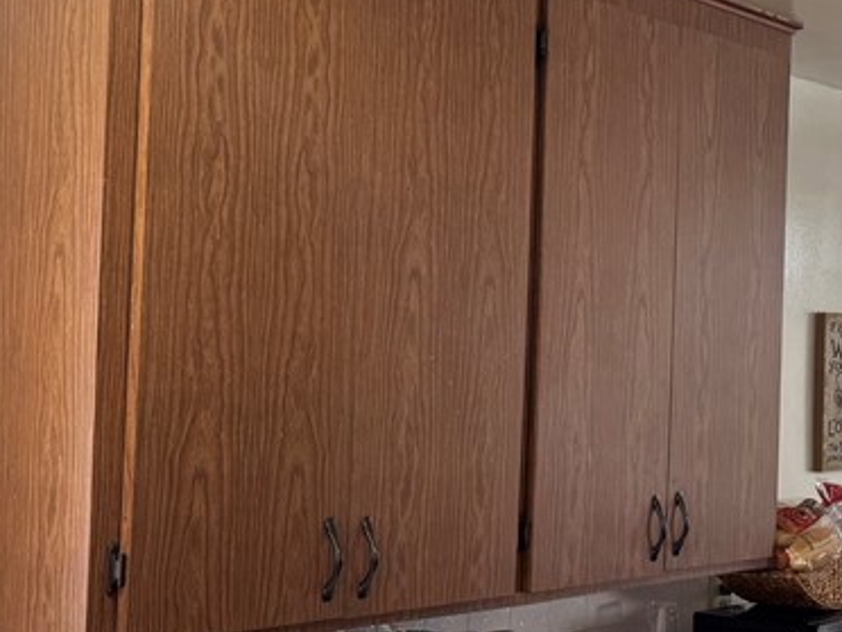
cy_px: 335
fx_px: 1605
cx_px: 804
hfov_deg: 28.0
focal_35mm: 66
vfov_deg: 22.3
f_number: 1.78
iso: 200
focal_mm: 6.76
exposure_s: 1/120
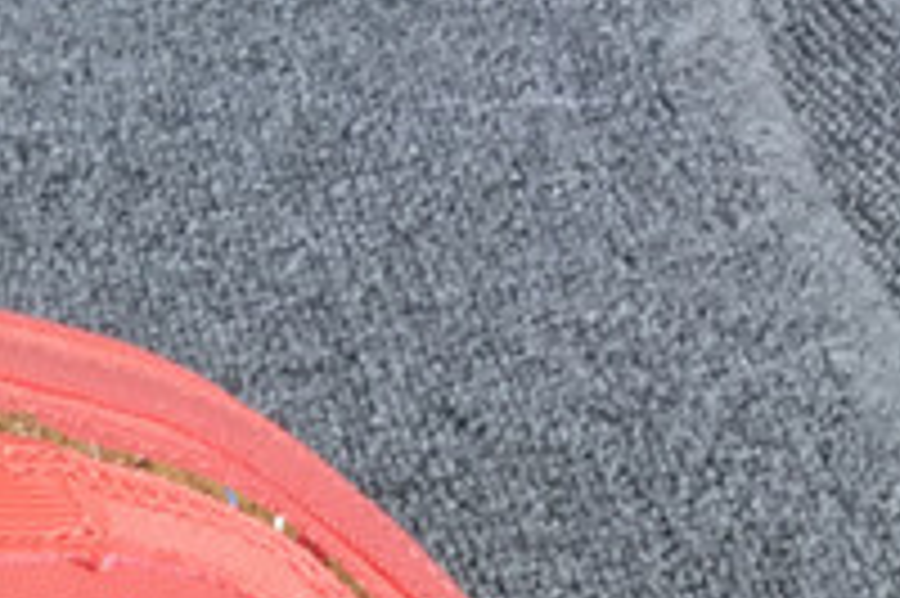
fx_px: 3622
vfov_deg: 9.0
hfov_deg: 13.1
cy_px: 1135
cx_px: -608
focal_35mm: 145
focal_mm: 3.3
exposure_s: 1/172
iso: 25
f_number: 2.4
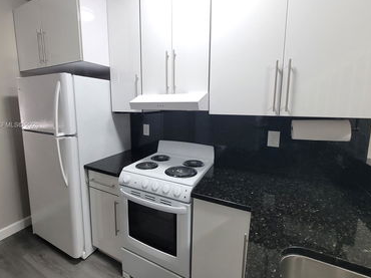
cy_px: 125
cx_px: 170
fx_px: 161
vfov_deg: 81.5
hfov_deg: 98.0
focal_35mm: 15
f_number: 2.2
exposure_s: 1/60
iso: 320
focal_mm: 2.2
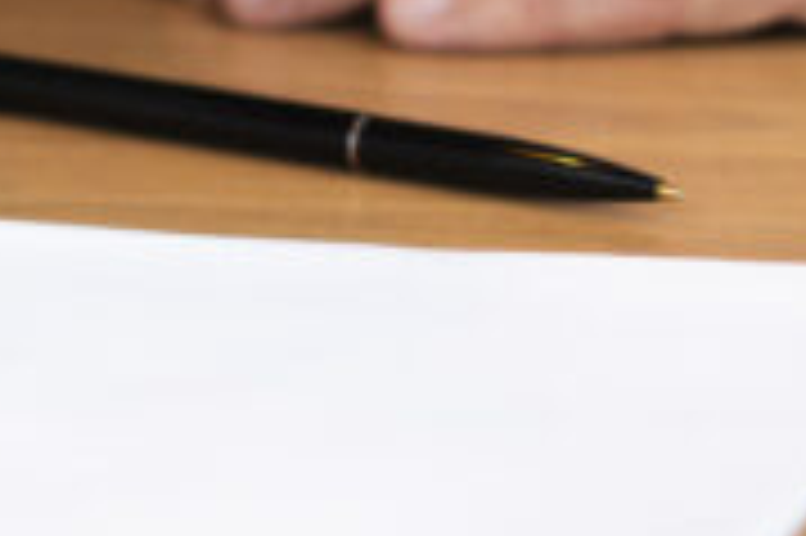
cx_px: -360
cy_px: -322
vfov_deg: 4.3
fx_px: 7046
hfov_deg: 6.5
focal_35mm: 315
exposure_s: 1/125
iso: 250
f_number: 2
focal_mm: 55
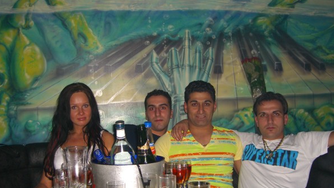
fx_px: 372
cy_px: 121
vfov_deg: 28.2
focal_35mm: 42
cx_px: 167
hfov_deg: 48.3
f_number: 2.8
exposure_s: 1/60
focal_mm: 7.9
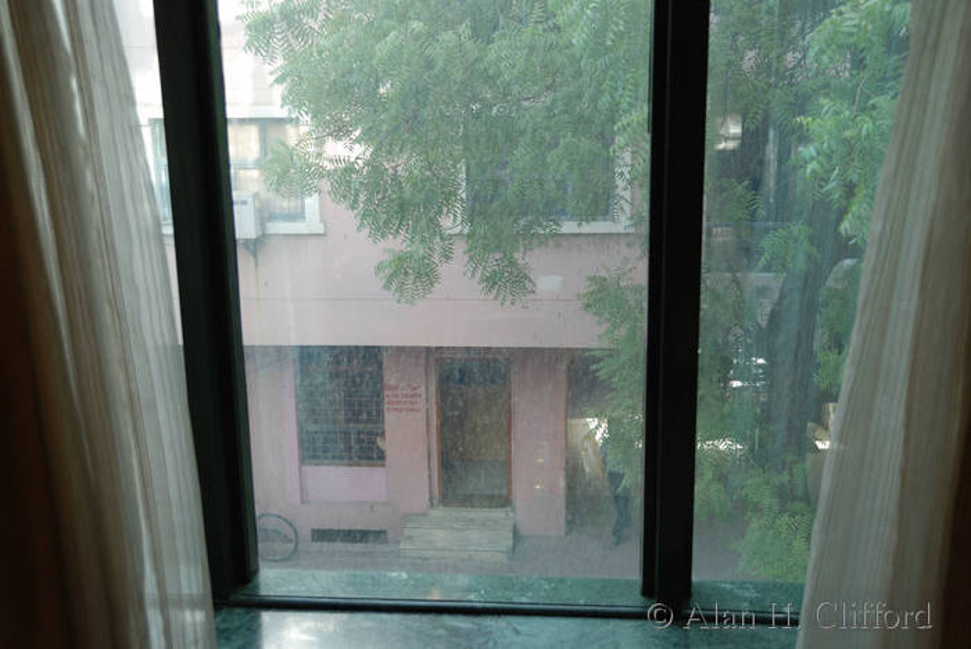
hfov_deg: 47.9
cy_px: 324
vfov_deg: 33.1
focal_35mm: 40
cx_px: 486
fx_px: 1093
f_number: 4
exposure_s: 1/30
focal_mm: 27
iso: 160
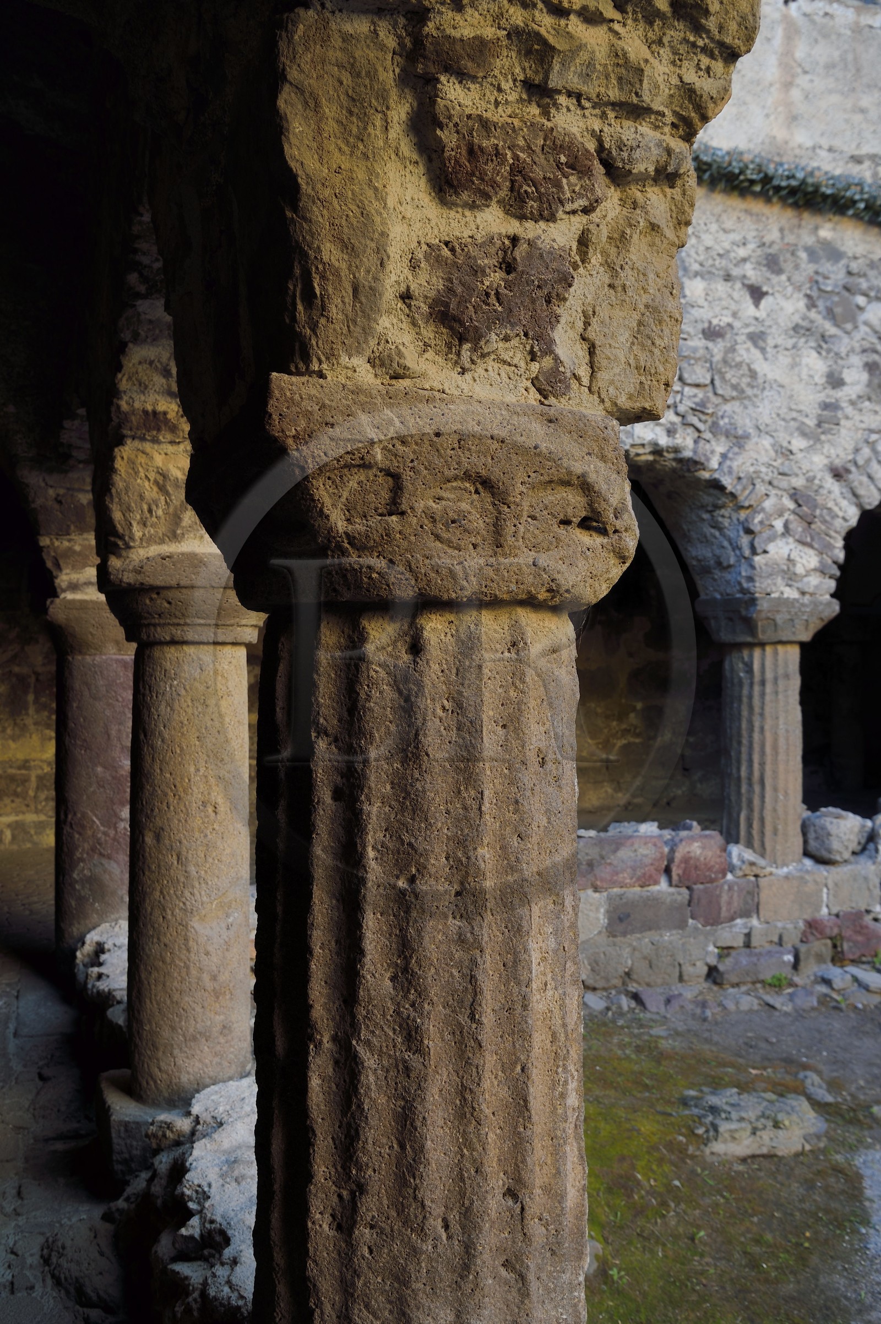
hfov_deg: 44.9
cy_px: 662
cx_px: 440
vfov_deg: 63.7
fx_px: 1066
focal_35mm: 29
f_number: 7.1
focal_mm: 29
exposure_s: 1/25
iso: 200
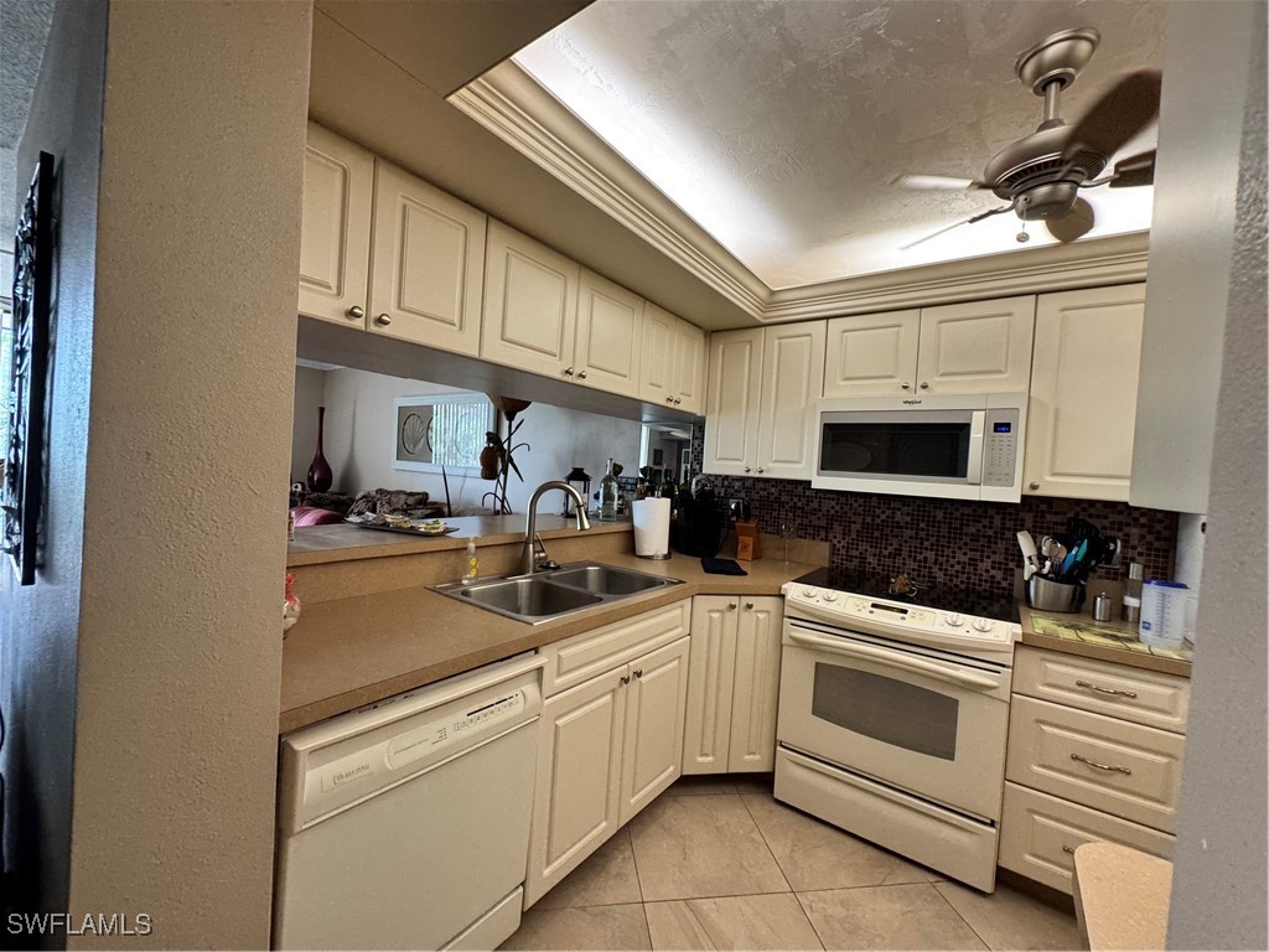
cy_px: 476
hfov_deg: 102.1
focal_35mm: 14
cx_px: 634
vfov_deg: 85.7
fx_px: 513
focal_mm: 2.22
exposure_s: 1/60
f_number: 2.2
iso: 160
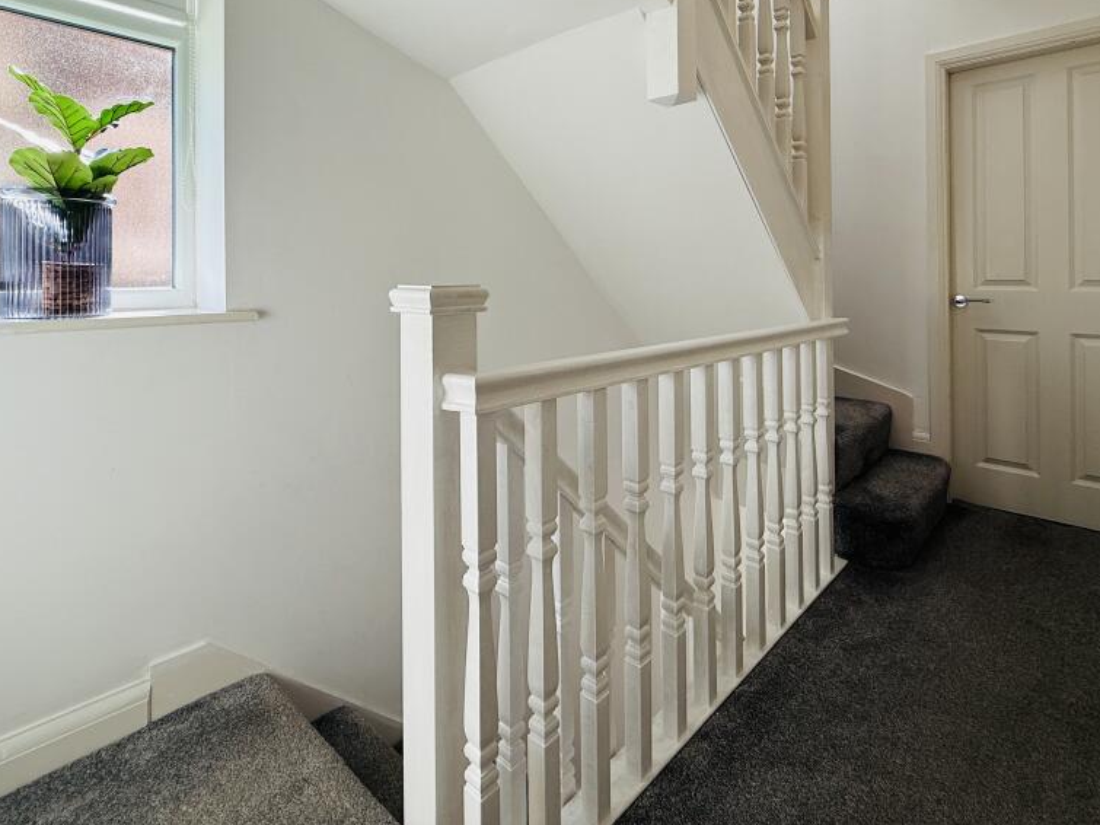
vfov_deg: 66.7
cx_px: 551
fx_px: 604
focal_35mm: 19
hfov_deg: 84.7
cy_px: 270
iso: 50
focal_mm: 2.22
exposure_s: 1/161
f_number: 2.2
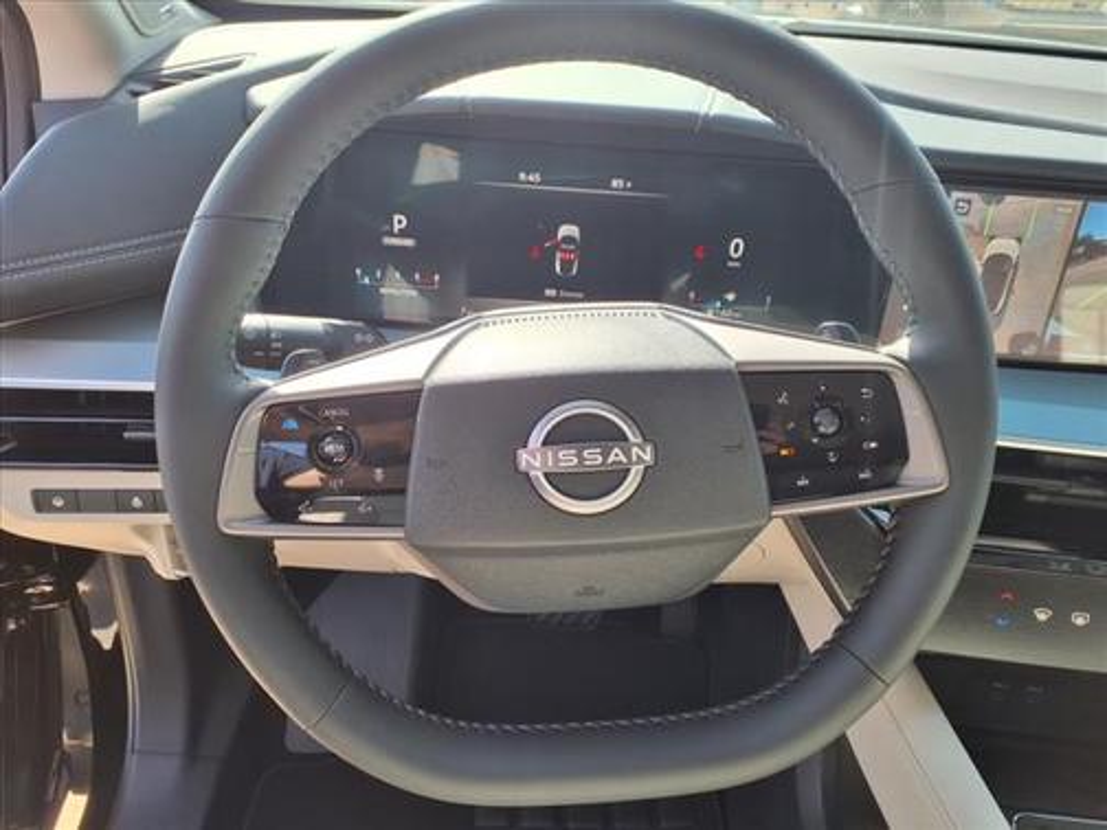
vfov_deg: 51.4
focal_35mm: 27
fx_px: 863
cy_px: 415
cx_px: 554
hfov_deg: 65.3
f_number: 1.9
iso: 40
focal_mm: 3.58
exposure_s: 1/139
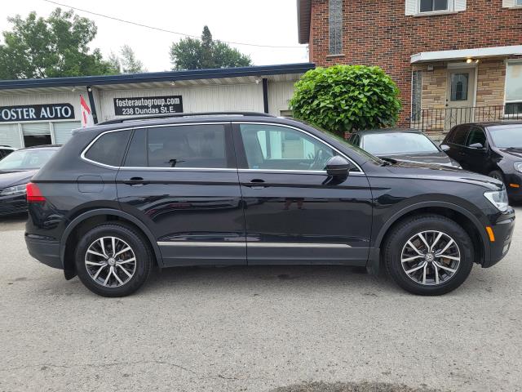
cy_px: 196
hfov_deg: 67.3
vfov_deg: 53.1
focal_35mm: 26
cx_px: 261
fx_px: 392
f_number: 1.8
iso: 40
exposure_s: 1/362
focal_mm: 5.4
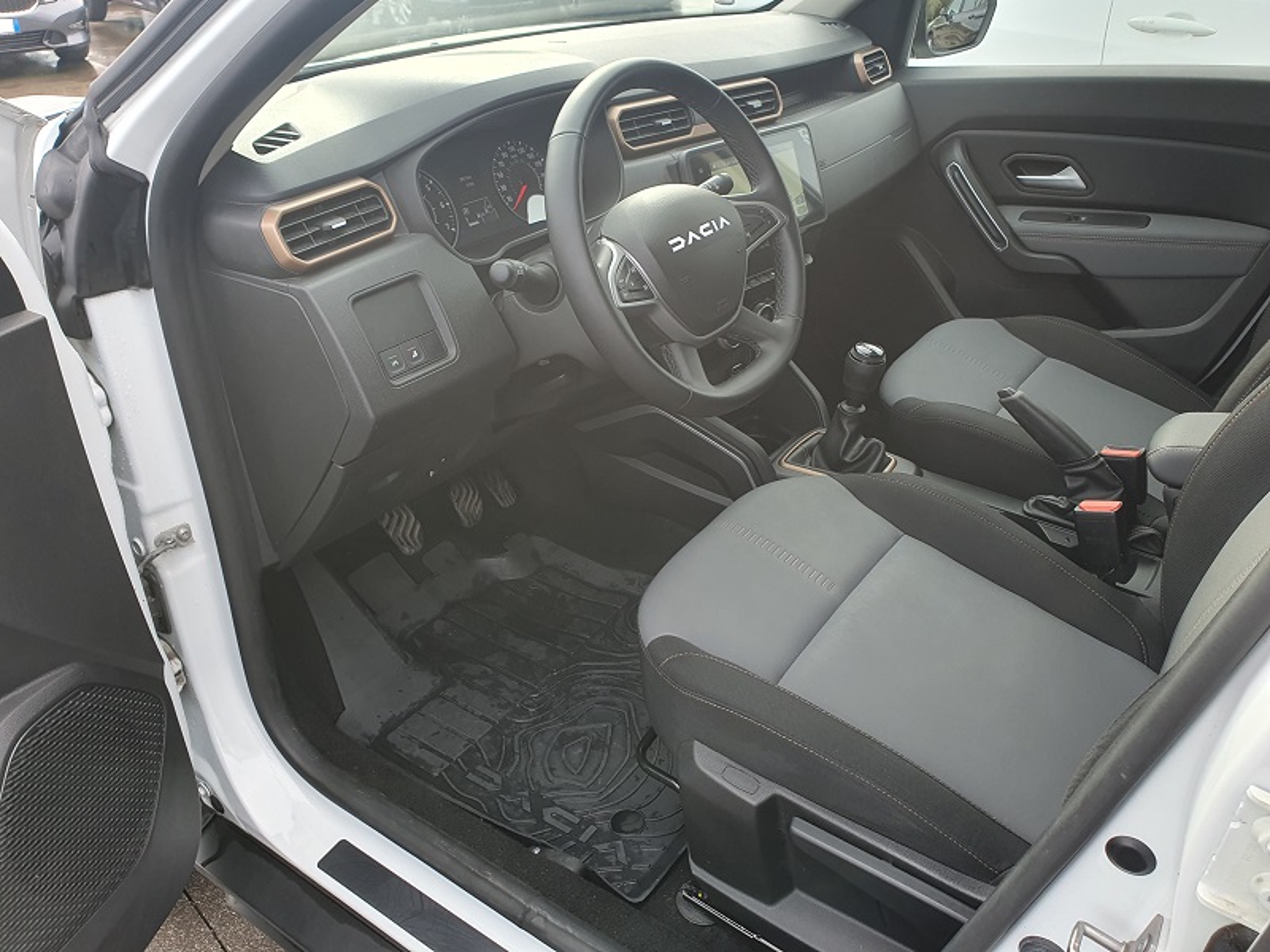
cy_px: 476
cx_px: 635
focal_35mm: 26
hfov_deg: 67.3
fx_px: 954
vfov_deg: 53.1
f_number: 2.4
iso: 50
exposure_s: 1/110
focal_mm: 4.32
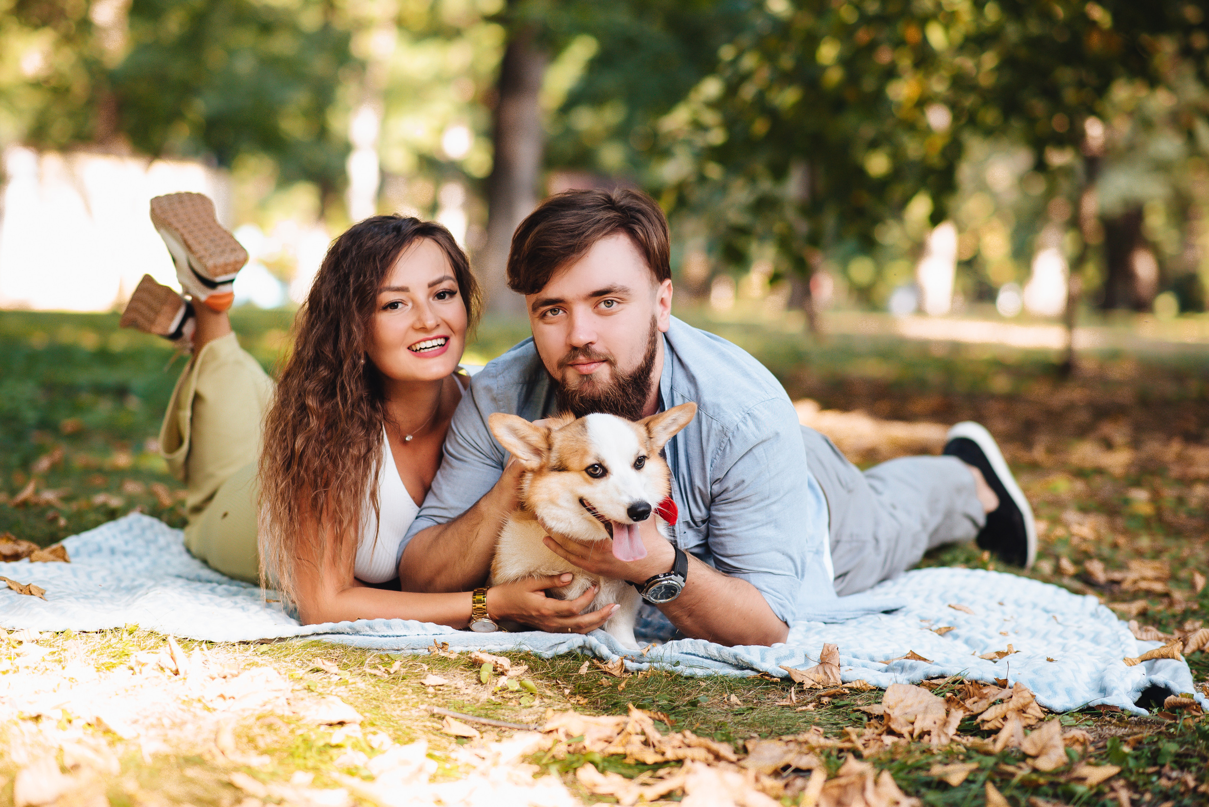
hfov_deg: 23.9
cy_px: 404
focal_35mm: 85
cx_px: 604
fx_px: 2855
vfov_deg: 16.1
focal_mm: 85
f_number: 2.5
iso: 1000
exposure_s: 1/640
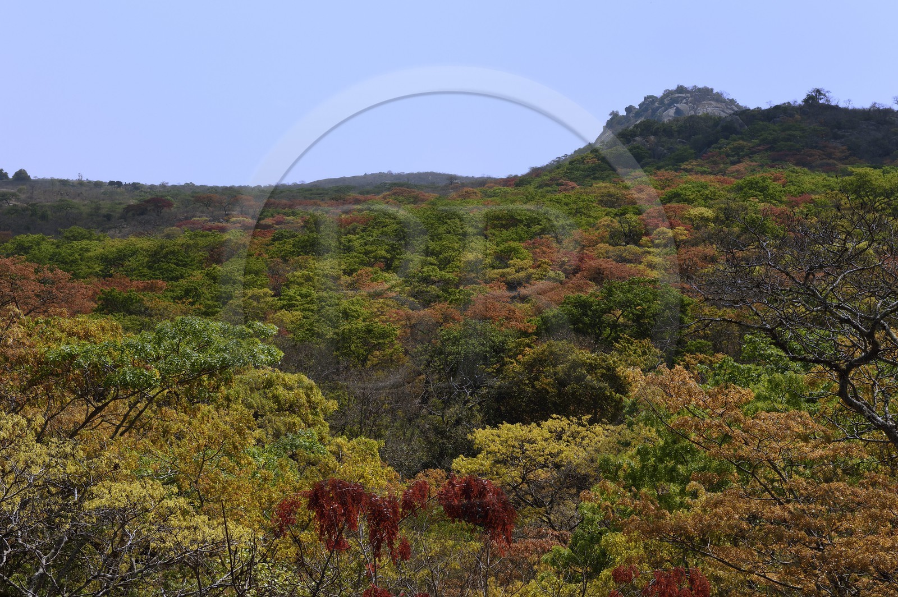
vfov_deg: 19.4
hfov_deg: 28.9
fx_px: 1745
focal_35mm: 70
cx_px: 449
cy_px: 298
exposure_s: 1/320
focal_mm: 70
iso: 200
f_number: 14
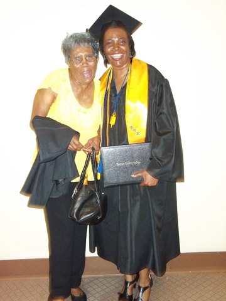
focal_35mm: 40
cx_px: 113
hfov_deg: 36.0
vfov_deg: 46.8
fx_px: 348
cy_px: 150
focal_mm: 7.1
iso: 400
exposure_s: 1/40
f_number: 3.2
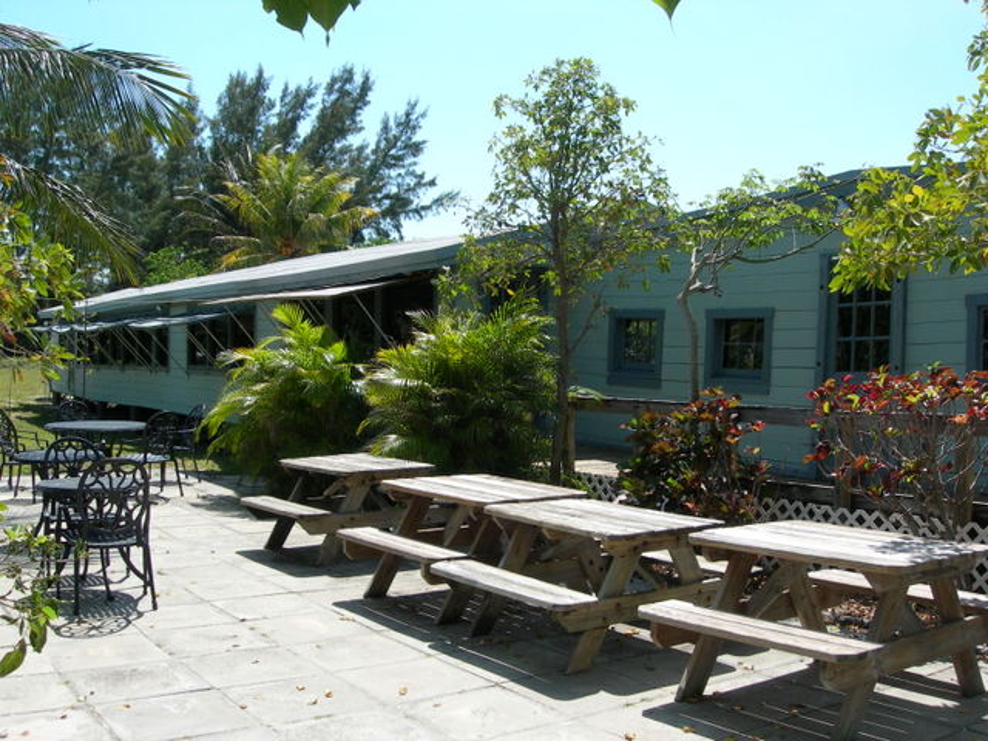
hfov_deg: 49.0
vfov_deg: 37.7
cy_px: 370
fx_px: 1085
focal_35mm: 38
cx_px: 494
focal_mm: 7.8
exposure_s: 1/398
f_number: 4.8
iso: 50
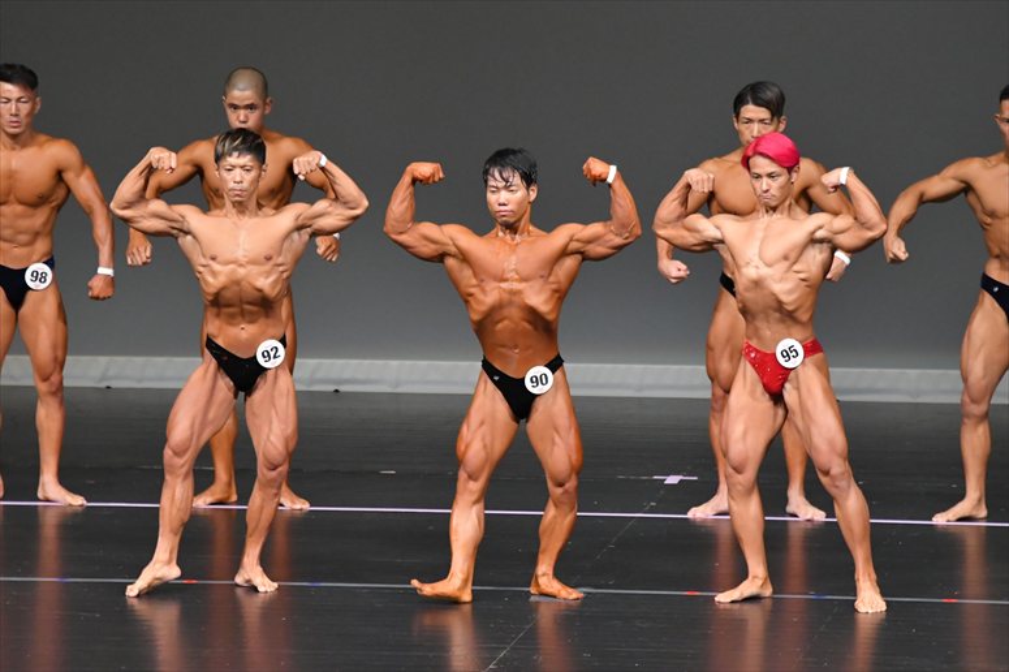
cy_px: 336
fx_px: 8404
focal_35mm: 300
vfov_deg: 4.6
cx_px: 504
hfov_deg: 6.9
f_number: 5.6
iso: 5000
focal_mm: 200
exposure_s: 1/400
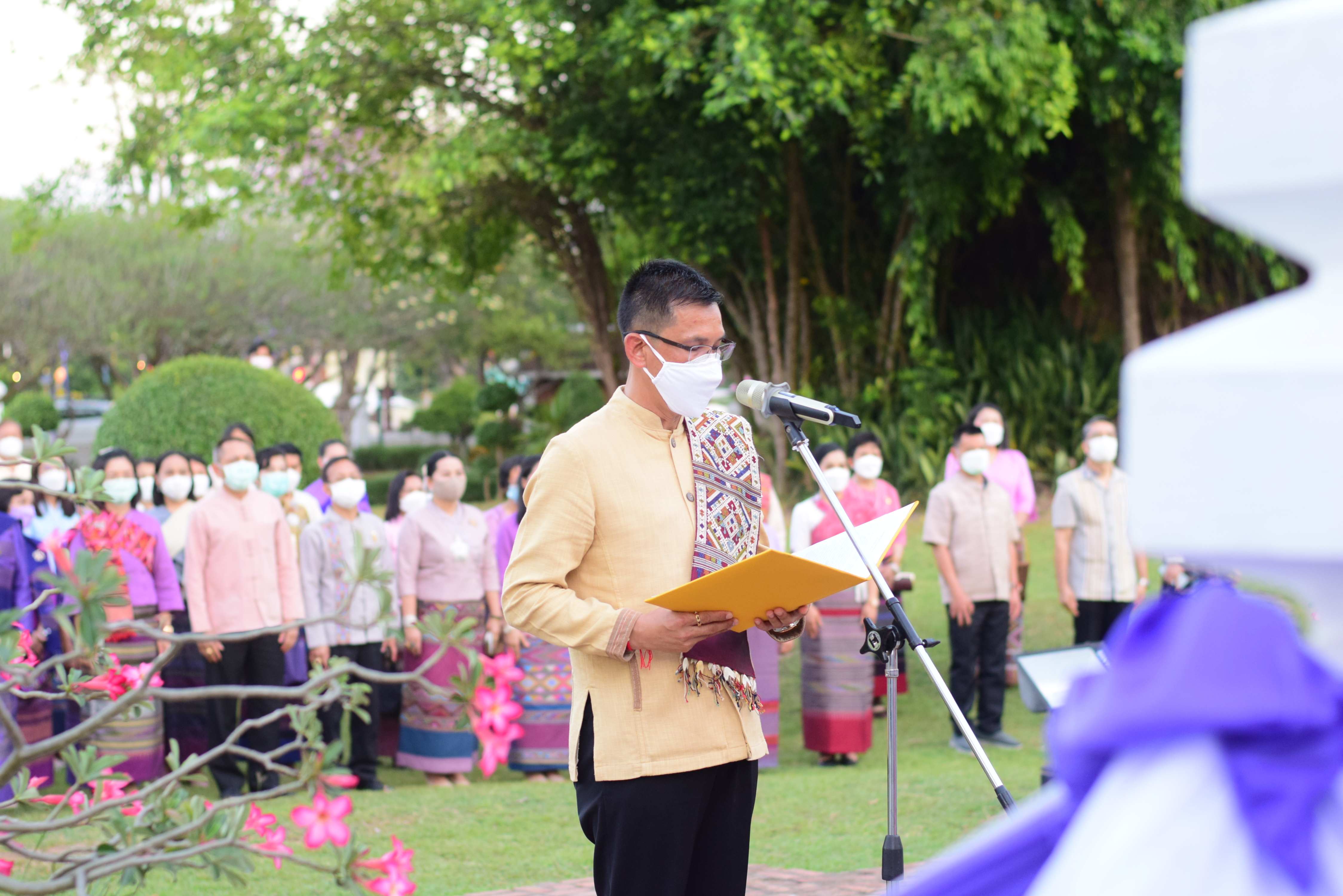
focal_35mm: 75
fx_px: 2798
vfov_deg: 18.2
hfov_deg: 27.0
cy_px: 448
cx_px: 672
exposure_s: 1/125
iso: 640
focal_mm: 50
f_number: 3.2
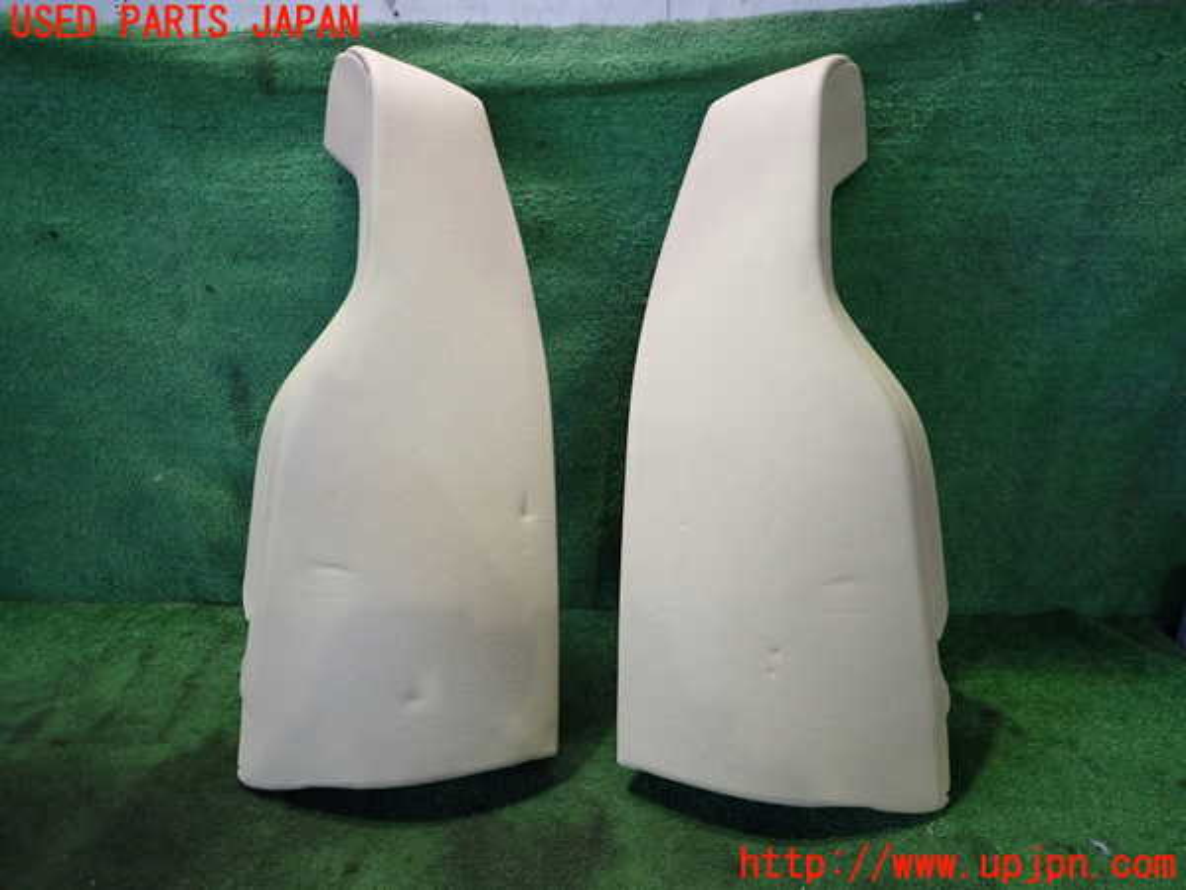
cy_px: 445
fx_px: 857
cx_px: 593
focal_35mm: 25
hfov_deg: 69.4
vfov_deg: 54.9
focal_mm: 4.5
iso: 320
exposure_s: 1/30
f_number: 2
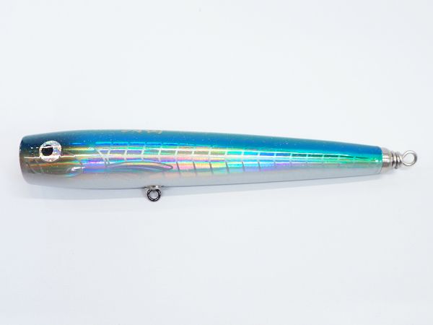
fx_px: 400
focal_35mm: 32
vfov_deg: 44.2
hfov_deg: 56.8
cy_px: 162
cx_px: 216
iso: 125
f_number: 2.4
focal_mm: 5.79
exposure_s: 1/60
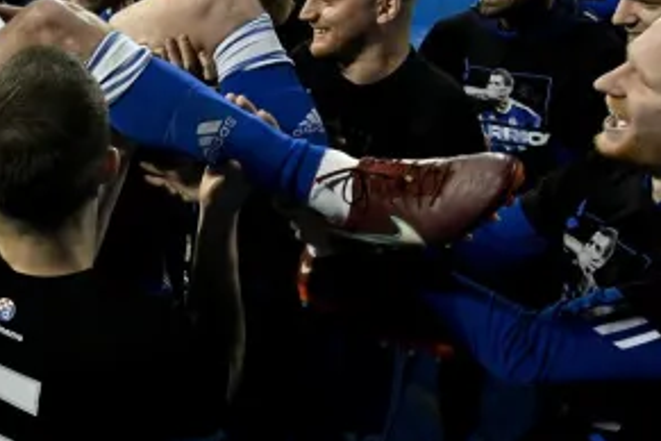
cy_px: 74
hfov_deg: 38.3
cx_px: 34
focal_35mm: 47
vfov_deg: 27.9
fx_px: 863
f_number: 4
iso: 4000
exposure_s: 1/800
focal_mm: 18
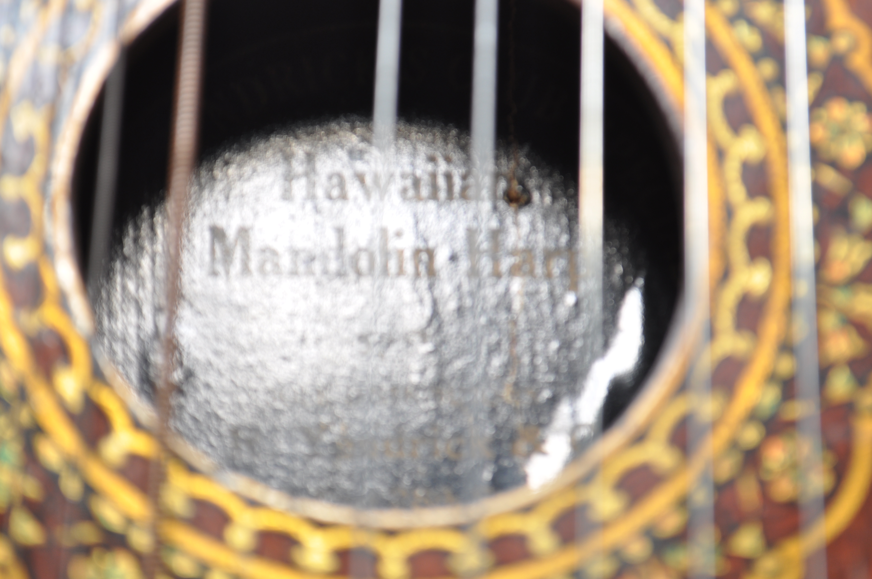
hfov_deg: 24.6
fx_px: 1996
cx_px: 436
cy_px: 290
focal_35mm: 82
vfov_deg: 16.5
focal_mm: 55
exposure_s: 1/15
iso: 200
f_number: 5.6
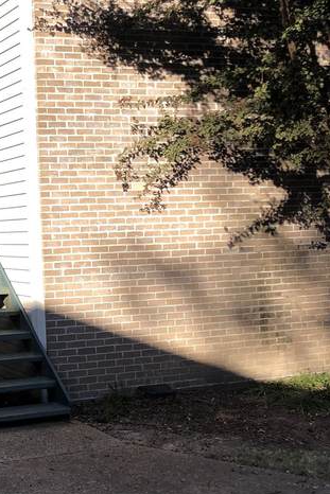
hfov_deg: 21.3
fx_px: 824
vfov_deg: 33.2
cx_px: -48
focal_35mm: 60
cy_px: 186
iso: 20
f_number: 1.8
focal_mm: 4
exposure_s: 1/759
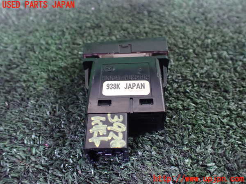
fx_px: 213
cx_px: 123
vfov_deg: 46.8
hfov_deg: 60.0
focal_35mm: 30
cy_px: 92
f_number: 2.3
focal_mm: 5.4
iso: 1250
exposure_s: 1/30
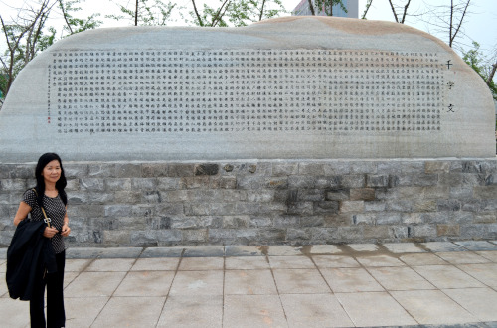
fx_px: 454
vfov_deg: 39.7
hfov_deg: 57.4
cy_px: 164
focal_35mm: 33
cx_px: 248
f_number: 7.1
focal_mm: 22
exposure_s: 1/200
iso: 200
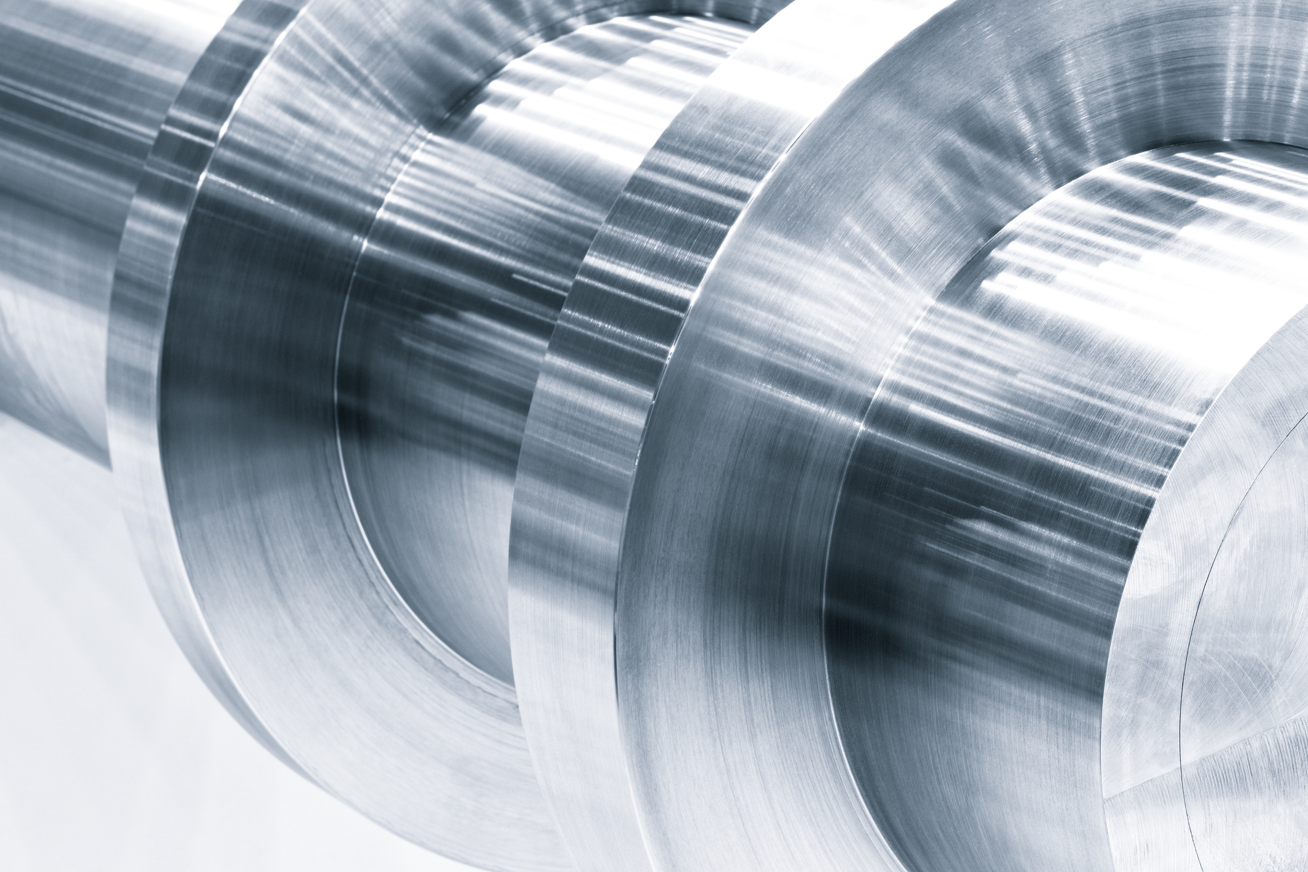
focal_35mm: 120
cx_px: 654
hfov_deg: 17.1
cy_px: 436
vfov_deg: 11.4
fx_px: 4360
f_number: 16
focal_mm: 80
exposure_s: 2.1
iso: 160
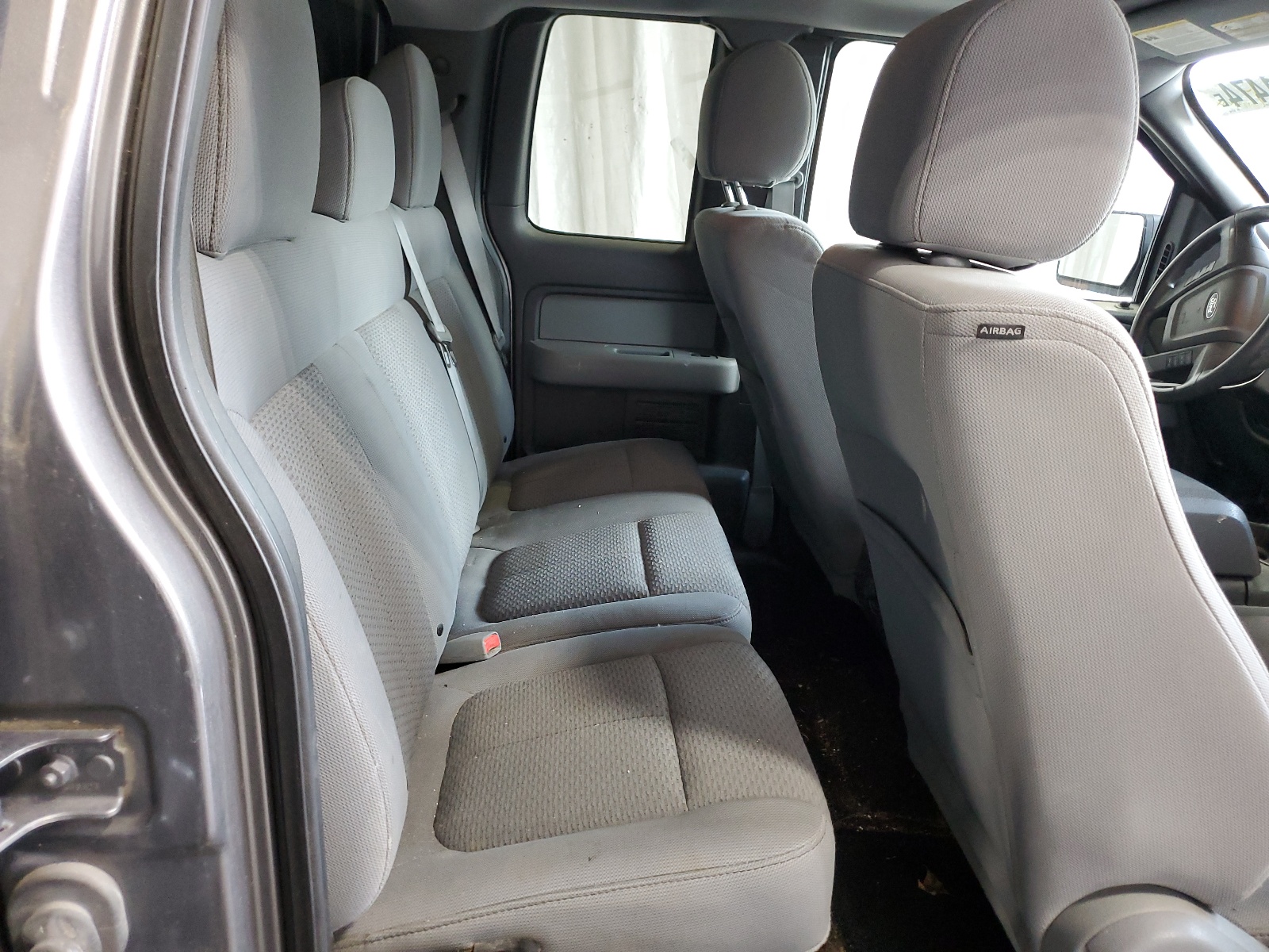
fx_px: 953
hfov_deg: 67.3
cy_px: 476
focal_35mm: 26
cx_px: 634
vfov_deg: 53.1
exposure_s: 1/60.2
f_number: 1.5
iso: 215
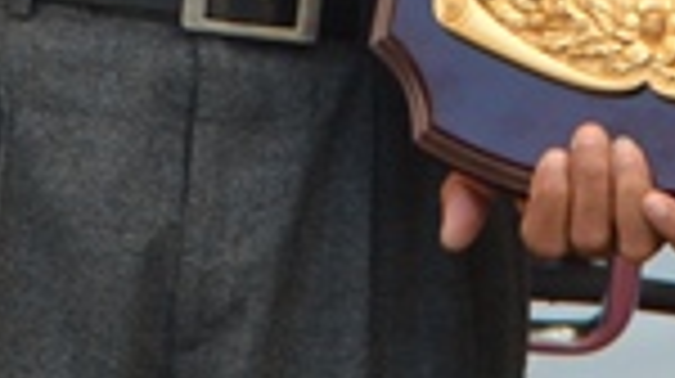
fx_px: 6919
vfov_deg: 3.1
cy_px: -488
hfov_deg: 5.6
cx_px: 675
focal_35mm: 387
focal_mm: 36
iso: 100
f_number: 5.6
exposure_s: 1/125
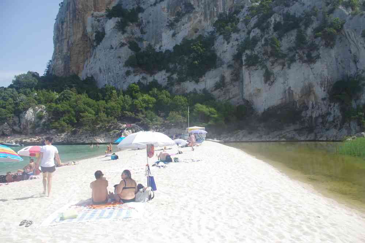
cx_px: 182
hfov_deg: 59.5
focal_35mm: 32
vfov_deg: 41.7
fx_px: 319
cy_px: 122
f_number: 11
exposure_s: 1/50
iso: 200
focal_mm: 21
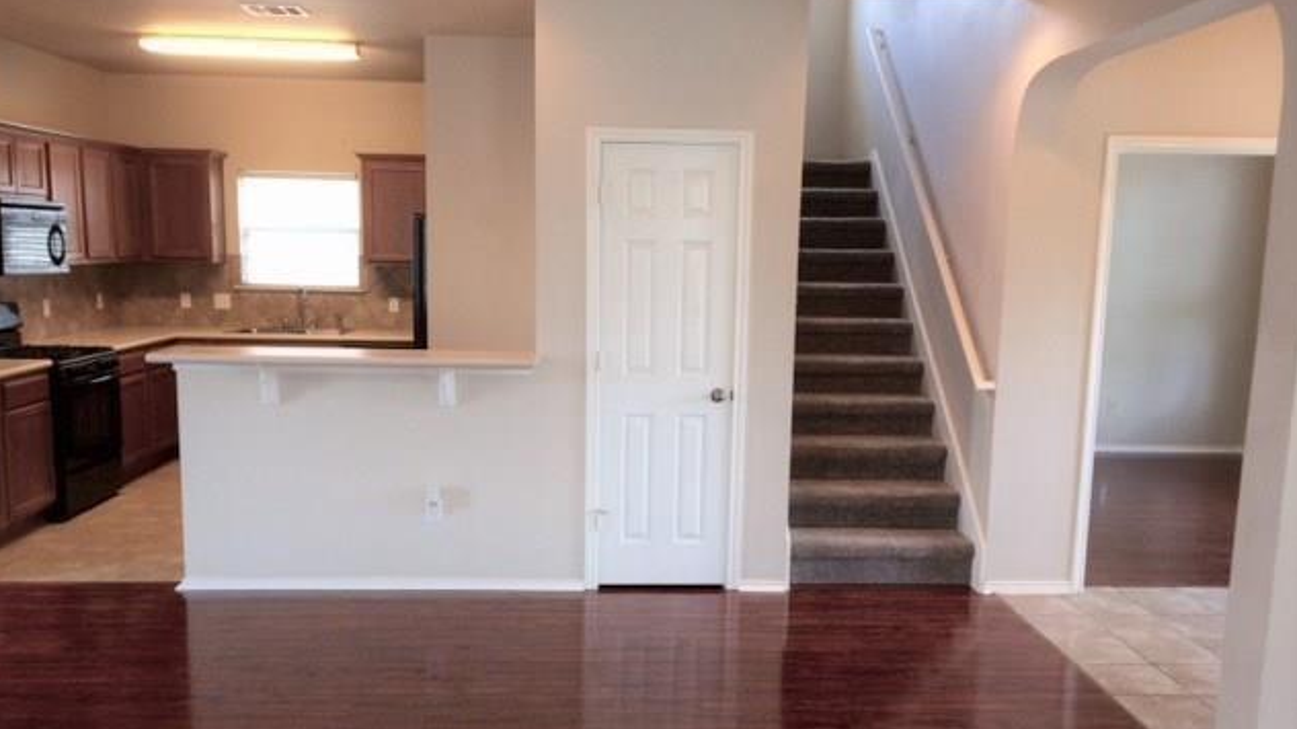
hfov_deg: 61.0
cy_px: 417
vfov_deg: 36.6
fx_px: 1100
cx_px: 651
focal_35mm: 32
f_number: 2.2
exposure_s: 1/30
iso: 50
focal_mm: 4.15
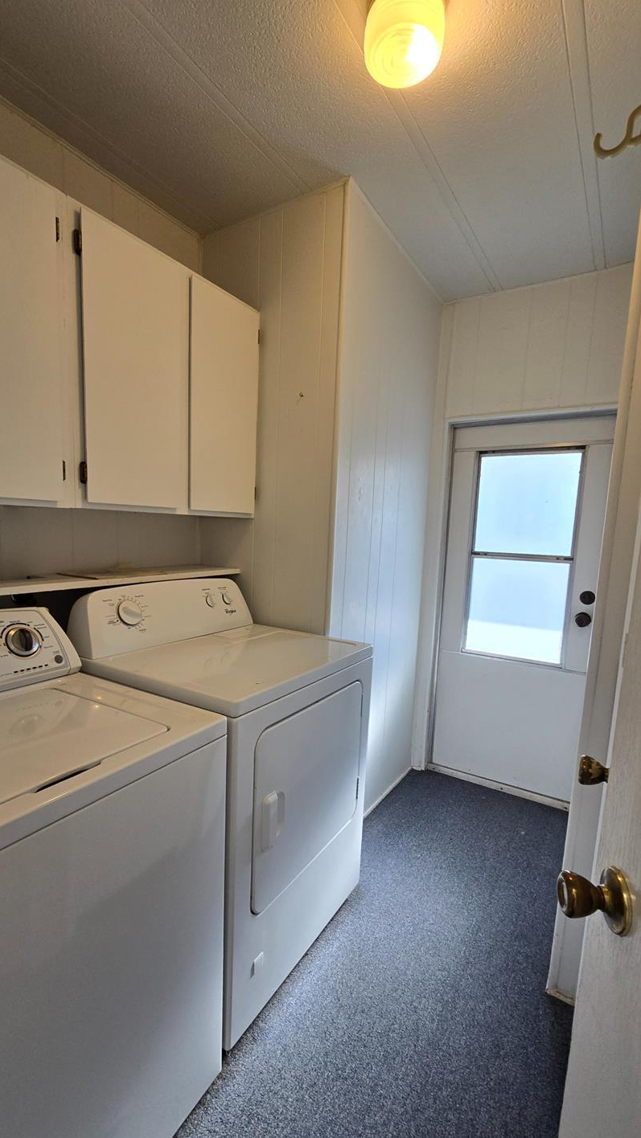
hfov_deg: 70.5
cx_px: 296
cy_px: 600
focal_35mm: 15
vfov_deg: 102.9
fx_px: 453
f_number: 2.2
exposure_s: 1/120
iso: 80
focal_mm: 2.2
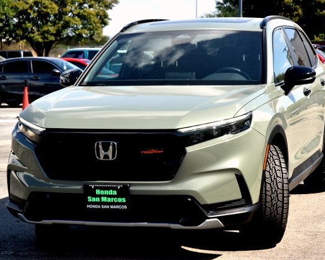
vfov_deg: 14.5
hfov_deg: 18.1
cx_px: 174
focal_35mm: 106
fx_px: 1020
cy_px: 131
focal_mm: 62
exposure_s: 1/640
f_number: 6.3
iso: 200
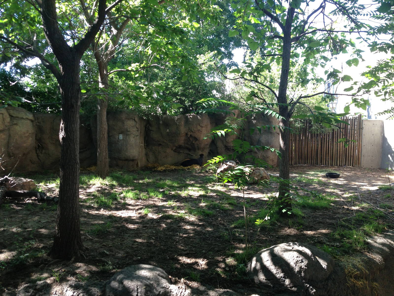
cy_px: 148
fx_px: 376
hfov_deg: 55.4
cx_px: 197
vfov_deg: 42.9
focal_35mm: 33
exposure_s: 1/120
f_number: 2.4
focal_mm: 4.13
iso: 64
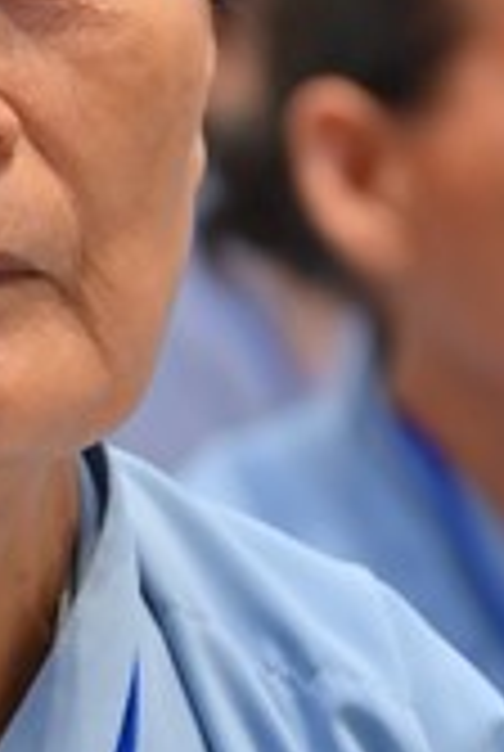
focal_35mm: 466
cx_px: -97
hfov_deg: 3.0
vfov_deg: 4.4
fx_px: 9745
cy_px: 757
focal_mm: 120
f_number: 5
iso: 1000
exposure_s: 1/80
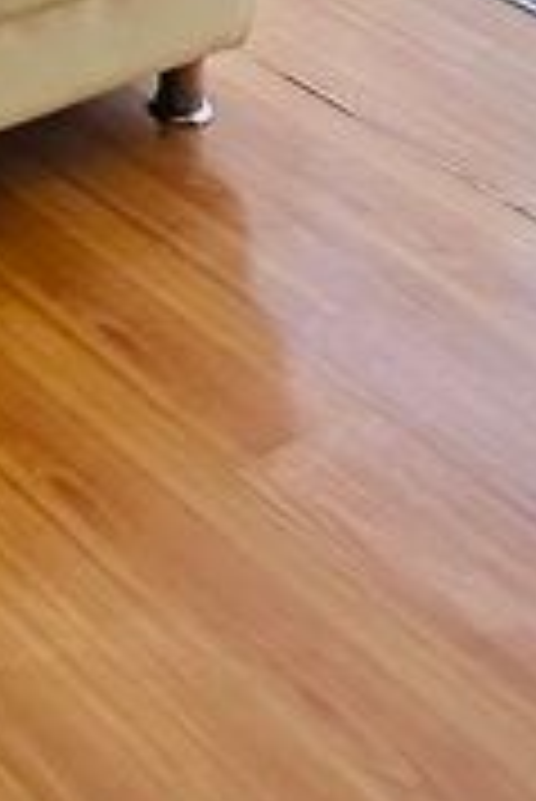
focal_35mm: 98
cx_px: -644
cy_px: -1004
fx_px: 2184
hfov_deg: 12.0
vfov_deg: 14.9
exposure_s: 1/285
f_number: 2.2
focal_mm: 2.22
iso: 40
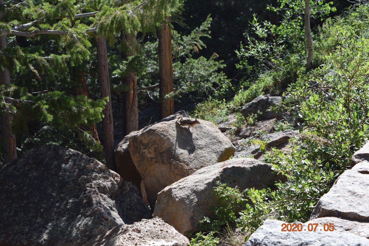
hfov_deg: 24.6
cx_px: 184
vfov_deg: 16.6
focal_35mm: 82
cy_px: 123
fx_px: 846
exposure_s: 1/250
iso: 220
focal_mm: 55
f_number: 8
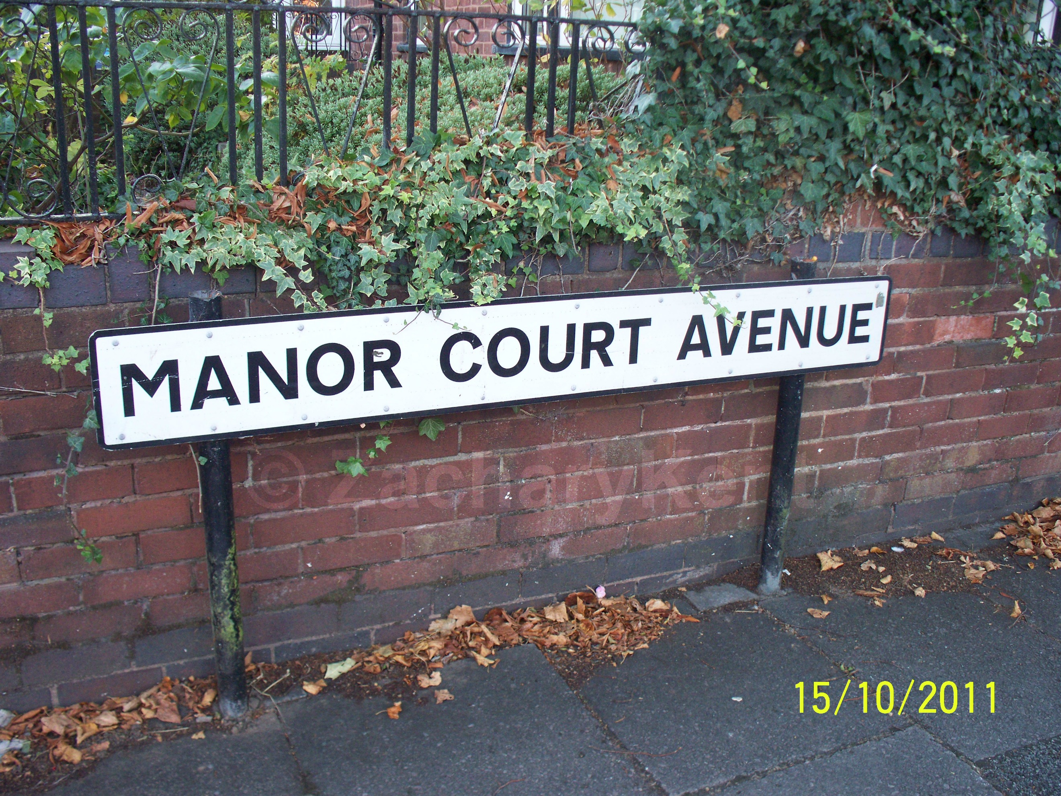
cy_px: 398
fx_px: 1103
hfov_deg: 51.4
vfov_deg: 39.7
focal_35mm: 36
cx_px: 530
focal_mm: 7.54
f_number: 2.8
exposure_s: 1/60
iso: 160
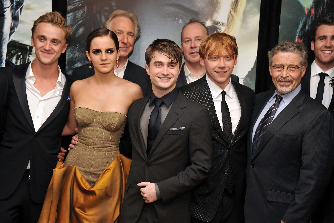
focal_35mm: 62
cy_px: 112
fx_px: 575
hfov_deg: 32.4
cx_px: 167
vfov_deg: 21.9
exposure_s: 1/80
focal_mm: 62
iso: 640
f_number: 5.6
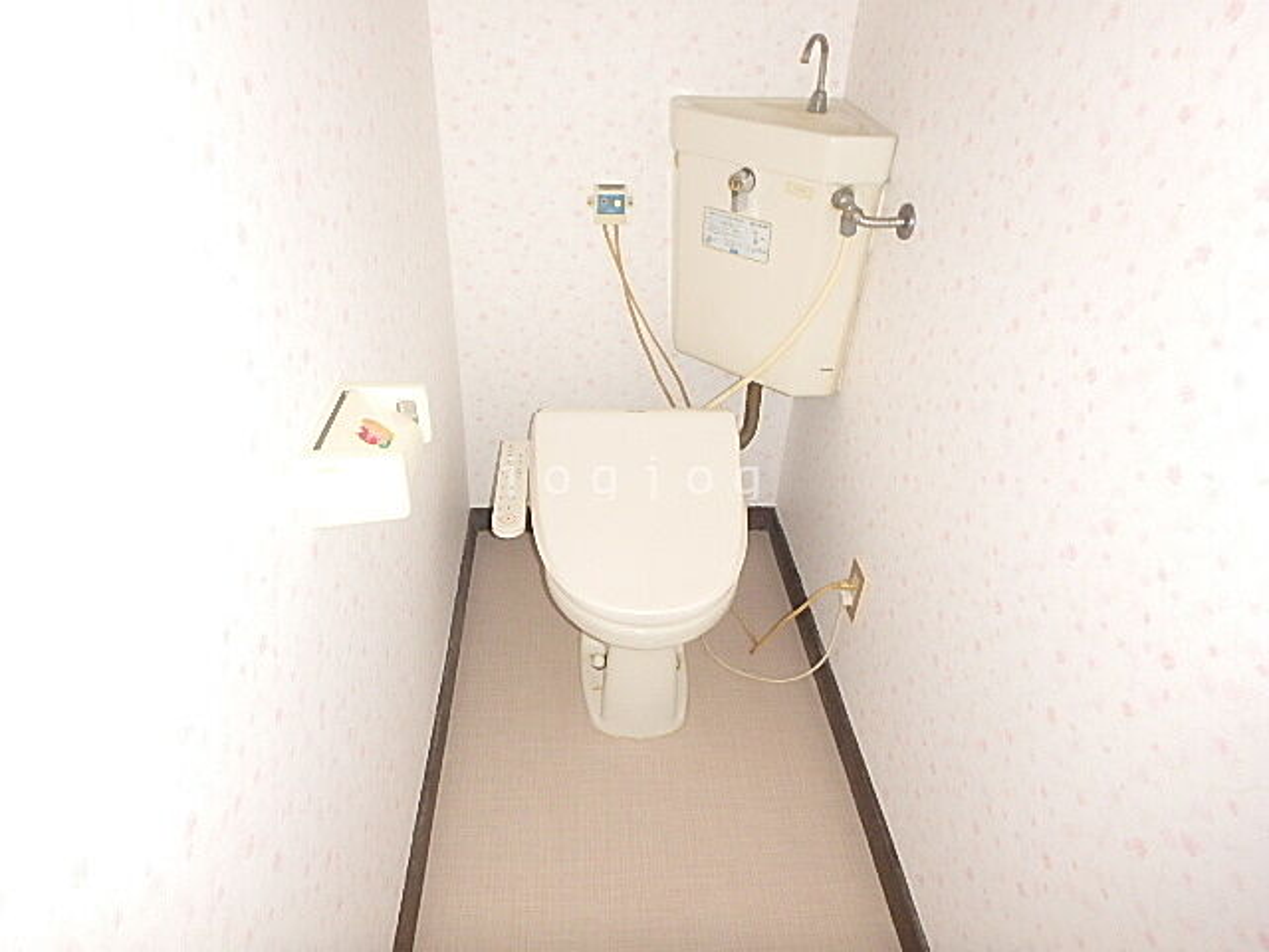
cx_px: 634
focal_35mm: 21
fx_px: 770
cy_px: 476
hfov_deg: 79.0
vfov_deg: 63.4
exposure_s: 1/30
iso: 400
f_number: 3.5
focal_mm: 3.7
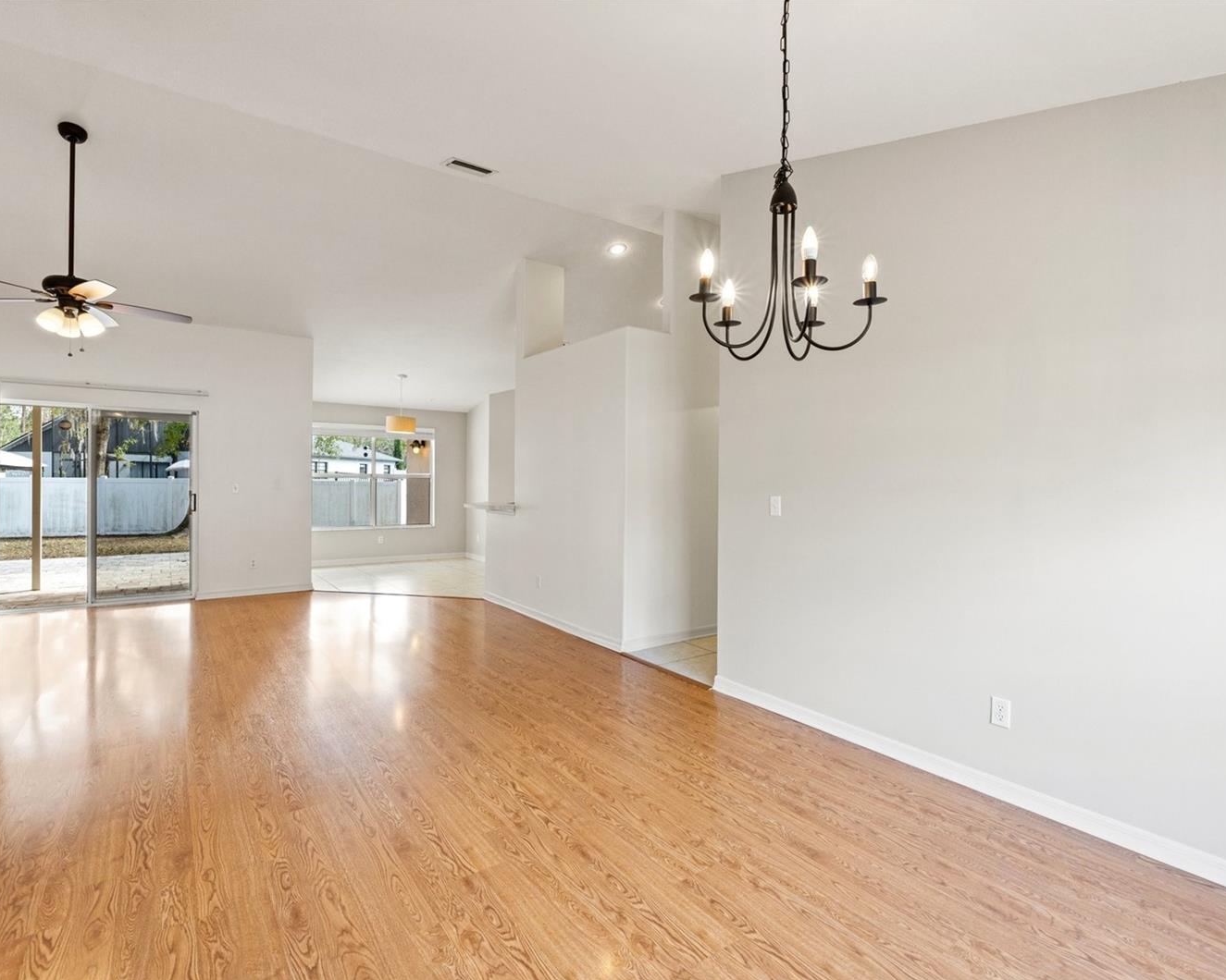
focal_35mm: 17
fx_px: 617
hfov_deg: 89.6
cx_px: 588
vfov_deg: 77.0
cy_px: 491
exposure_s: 1/10
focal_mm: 10
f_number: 8
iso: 400
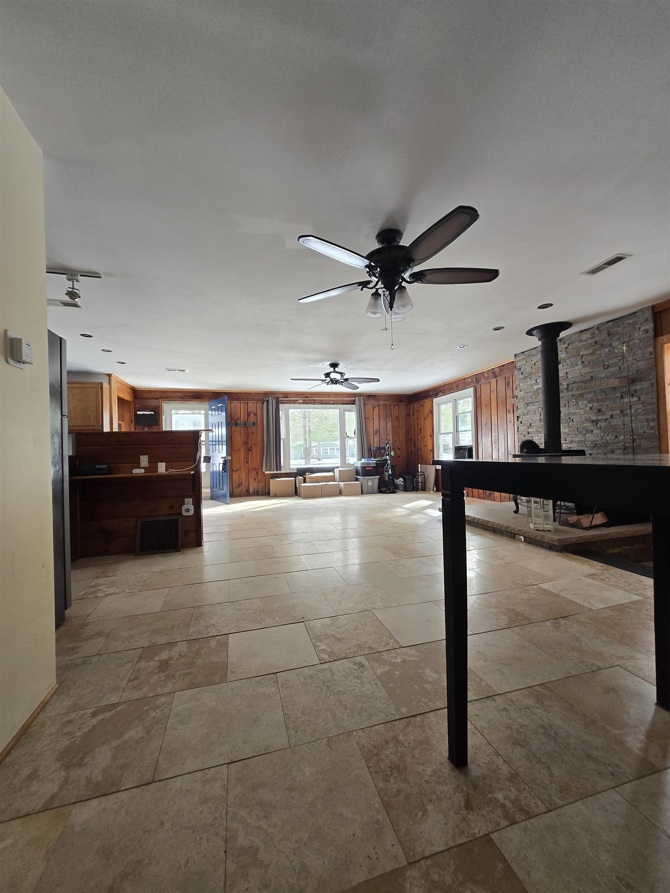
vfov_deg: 106.2
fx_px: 335
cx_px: 335
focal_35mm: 13
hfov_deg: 89.9
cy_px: 446
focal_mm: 1.7
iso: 80
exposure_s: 1/60
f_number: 2.2
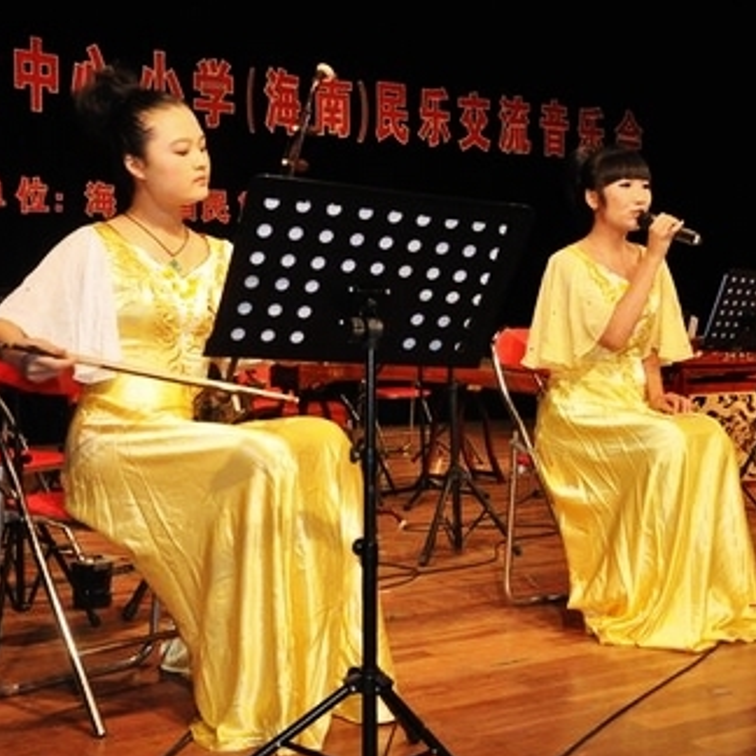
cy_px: 377
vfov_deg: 33.4
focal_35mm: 51
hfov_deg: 33.2
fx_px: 1260
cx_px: 494
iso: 2000
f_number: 5
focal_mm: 26
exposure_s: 1/200
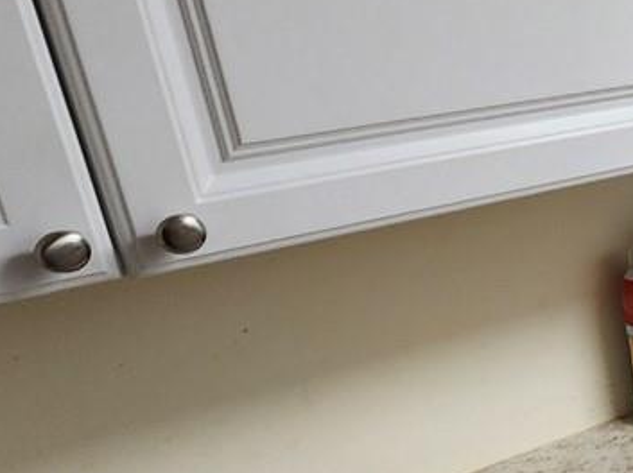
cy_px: 335
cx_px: 1112
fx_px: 1078
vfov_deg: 24.6
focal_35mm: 59
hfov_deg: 21.9
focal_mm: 2.2
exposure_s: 1/60
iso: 100
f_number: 2.2
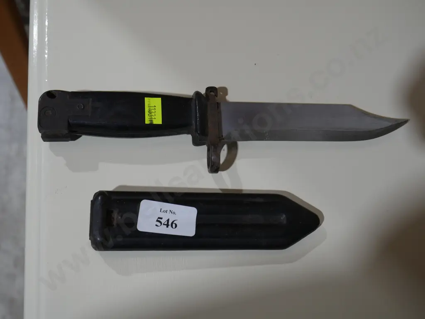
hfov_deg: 44.8
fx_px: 516
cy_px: 160
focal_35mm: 42
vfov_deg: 34.4
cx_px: 212
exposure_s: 1/60
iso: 250
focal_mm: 21
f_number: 4.6
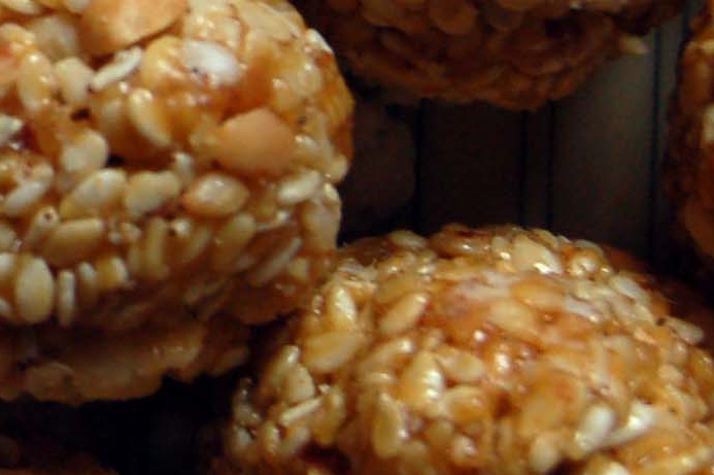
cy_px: -173
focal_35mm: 358
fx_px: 7098
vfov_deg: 3.8
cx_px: -403
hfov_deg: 5.7
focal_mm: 55
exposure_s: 1/50
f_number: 9
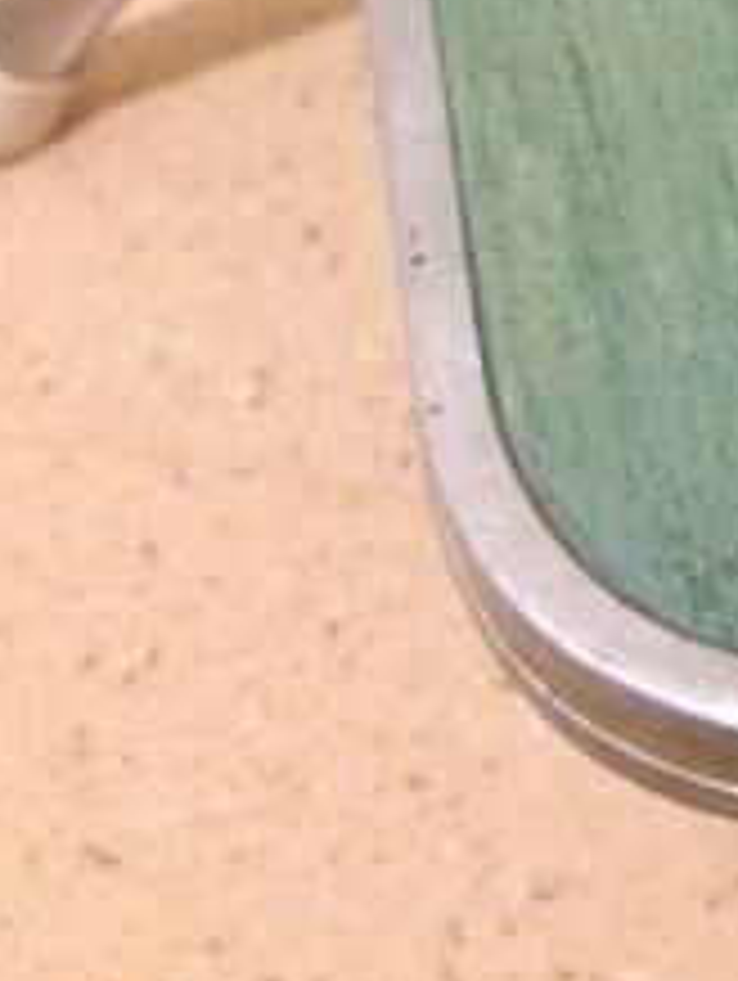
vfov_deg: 22.0
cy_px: -36
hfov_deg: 16.4
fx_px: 2412
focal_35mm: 85
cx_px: 986
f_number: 2.2
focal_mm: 4.15
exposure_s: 1/17
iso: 400
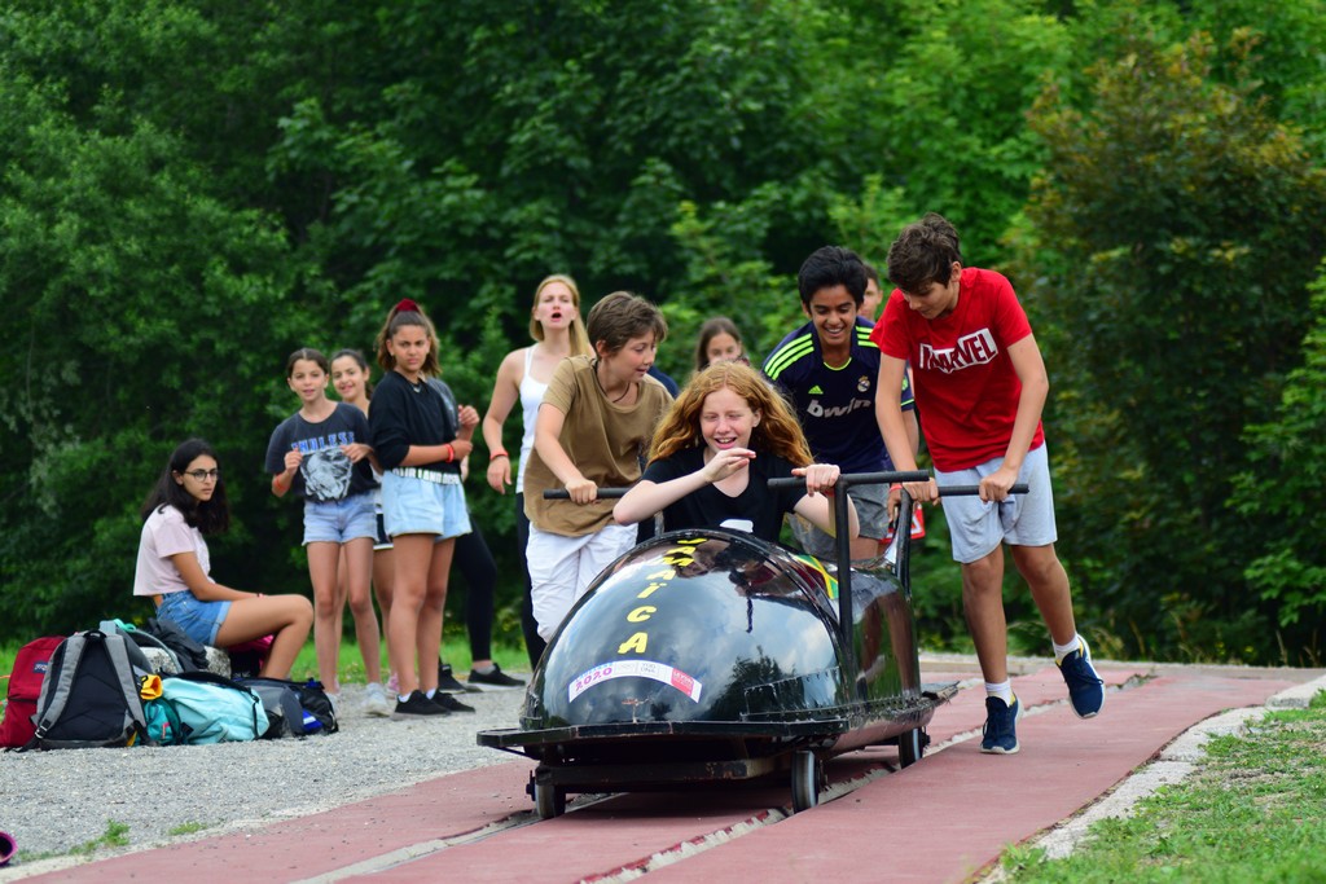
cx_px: 663
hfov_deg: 14.0
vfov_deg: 9.3
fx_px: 5415
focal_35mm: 147
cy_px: 442
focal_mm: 98
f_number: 4
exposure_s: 1/1000
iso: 360
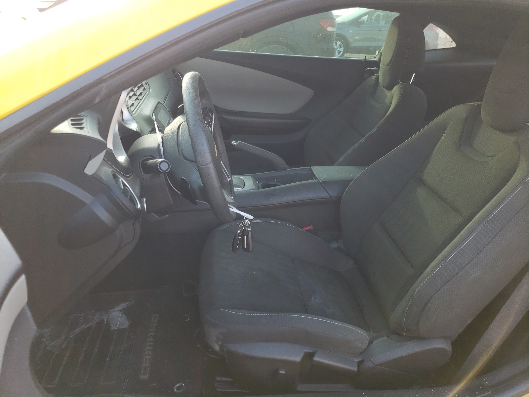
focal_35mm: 26
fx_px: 397
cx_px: 264
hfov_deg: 67.3
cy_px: 198
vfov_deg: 53.1
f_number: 1.5
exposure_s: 1/159
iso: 50
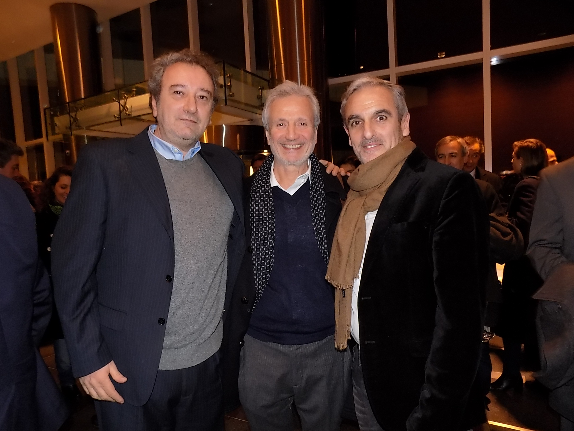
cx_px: 277
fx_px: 398
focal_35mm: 24
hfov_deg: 71.6
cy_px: 224
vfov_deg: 56.8
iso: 200
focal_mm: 4
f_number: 3.1
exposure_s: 1/30
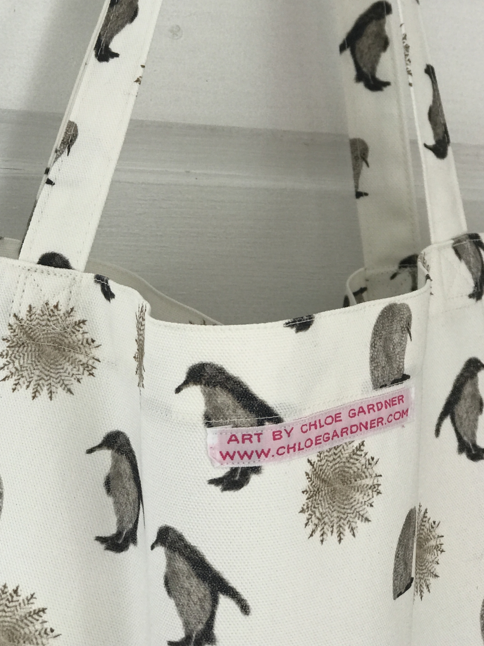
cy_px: 206
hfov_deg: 17.7
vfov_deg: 23.4
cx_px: 161
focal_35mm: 83
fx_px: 1547
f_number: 2.8
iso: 25
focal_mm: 6.6
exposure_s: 1/100
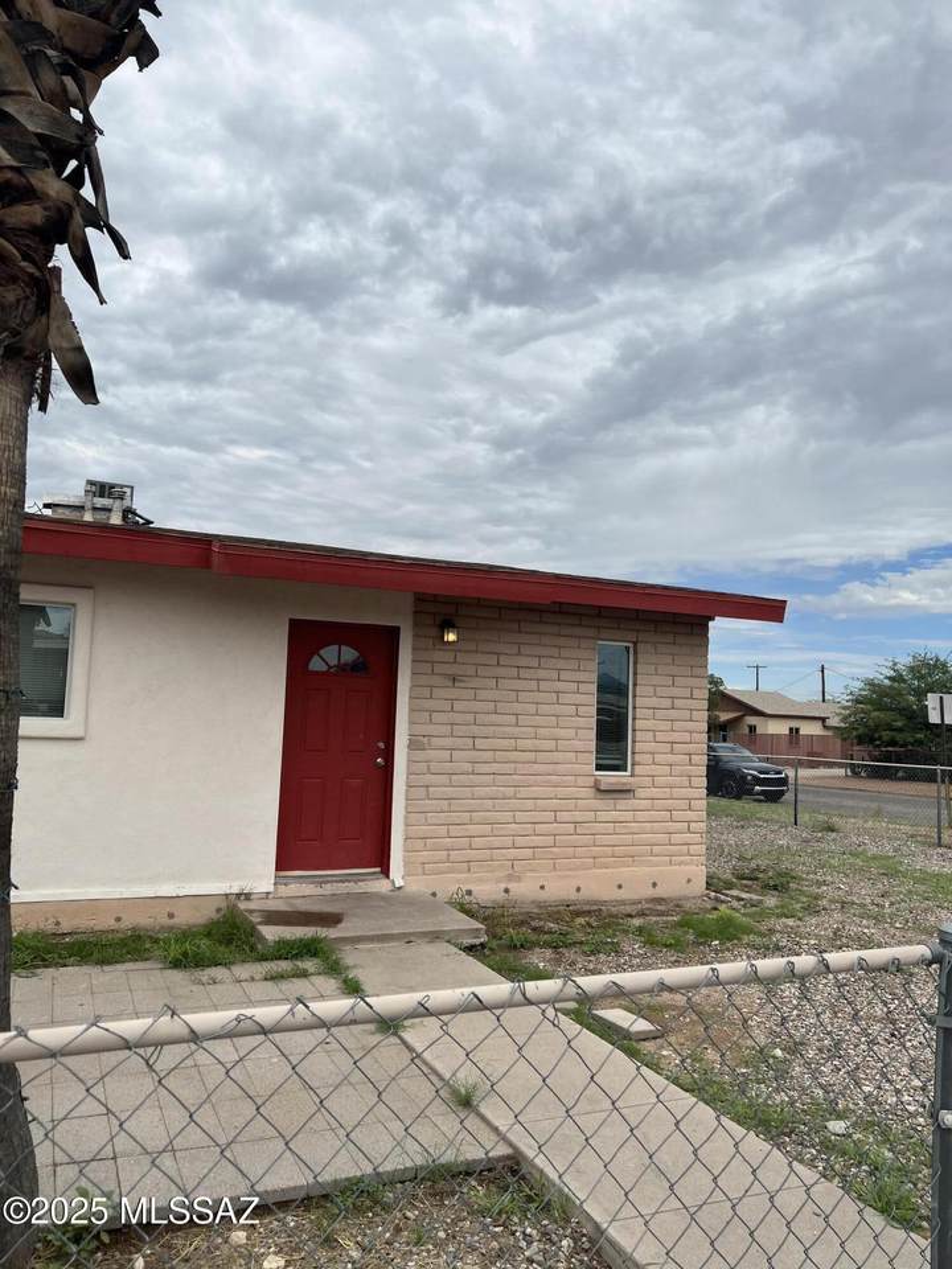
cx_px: 476
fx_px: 953
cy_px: 634
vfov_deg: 67.3
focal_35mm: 26
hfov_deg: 53.1
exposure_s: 1/8696
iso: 50
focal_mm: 5.7
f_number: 1.5
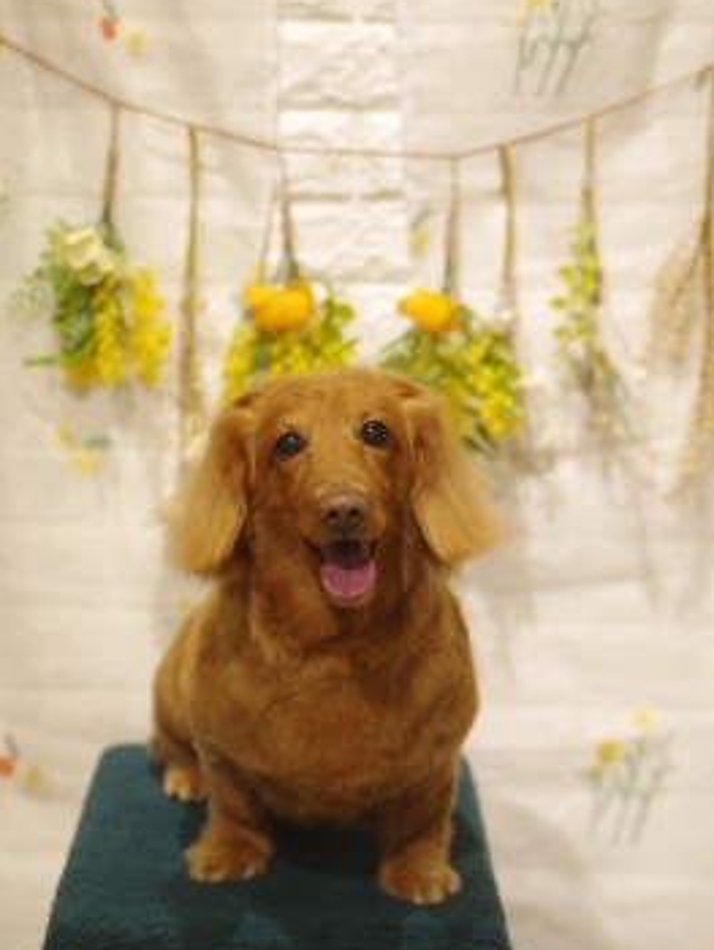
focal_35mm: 90
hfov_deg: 16.4
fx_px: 2472
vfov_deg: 21.7
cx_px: 356
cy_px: 527
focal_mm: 55
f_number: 2.8
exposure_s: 1/125
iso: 250
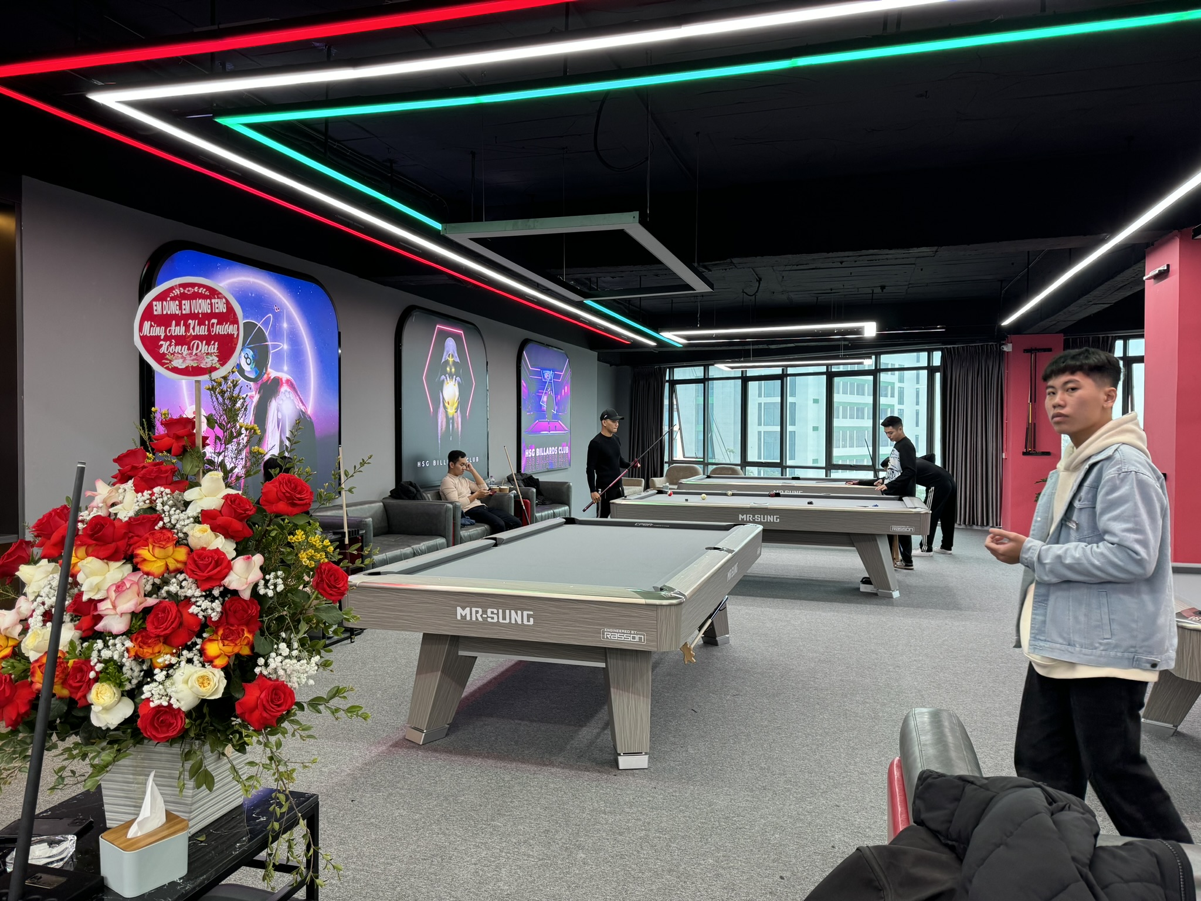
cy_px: 450
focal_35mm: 24
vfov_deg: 56.8
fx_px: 833
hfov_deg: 71.6
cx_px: 600
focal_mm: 6.86
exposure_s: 1/100
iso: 125
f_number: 1.78
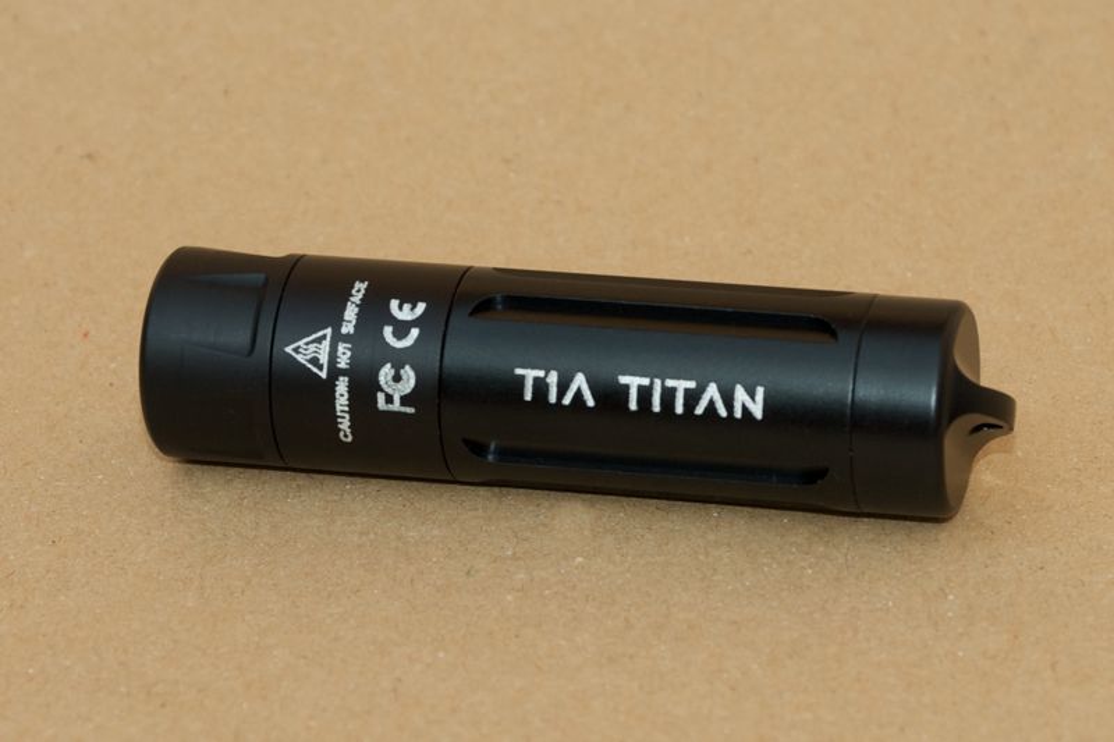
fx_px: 2691
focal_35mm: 87
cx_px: 557
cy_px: 371
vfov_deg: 15.7
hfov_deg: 23.4
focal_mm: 58
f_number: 8
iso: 200
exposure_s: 1/90
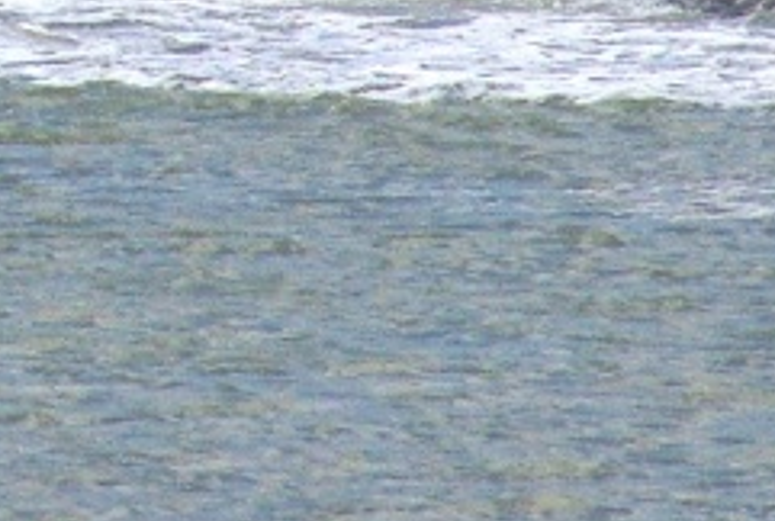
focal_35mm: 1970
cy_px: -876
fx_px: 42515
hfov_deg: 1.0
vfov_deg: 0.7
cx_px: -1097
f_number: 8
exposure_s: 1/750
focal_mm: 210
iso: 400
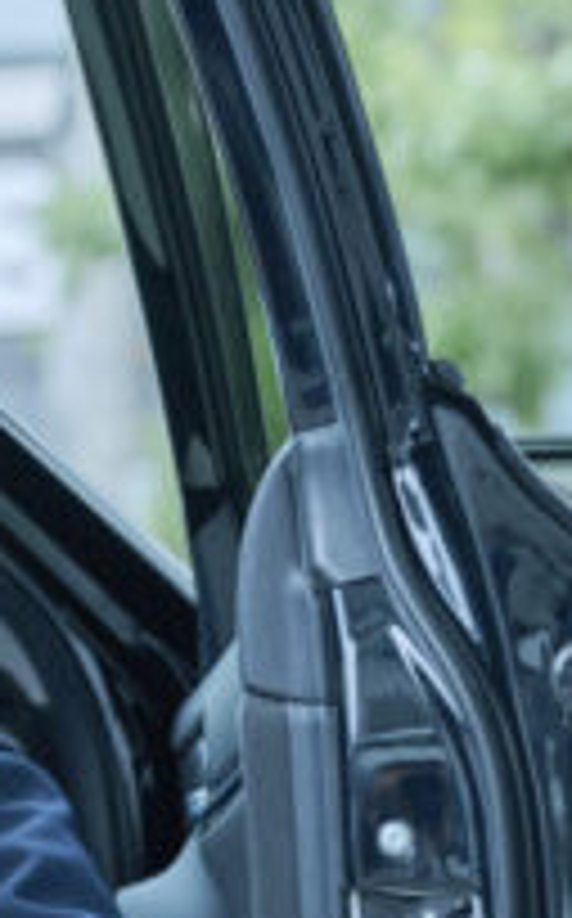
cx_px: -59
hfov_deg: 4.9
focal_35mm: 269
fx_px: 6728
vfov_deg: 7.8
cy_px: 110
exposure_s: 1/125
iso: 400
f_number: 4
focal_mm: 84
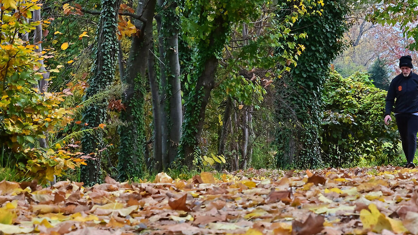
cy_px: 84
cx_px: 387
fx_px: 1795
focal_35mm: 162
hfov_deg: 13.2
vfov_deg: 7.5
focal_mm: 60
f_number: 14
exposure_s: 1/125
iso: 1250
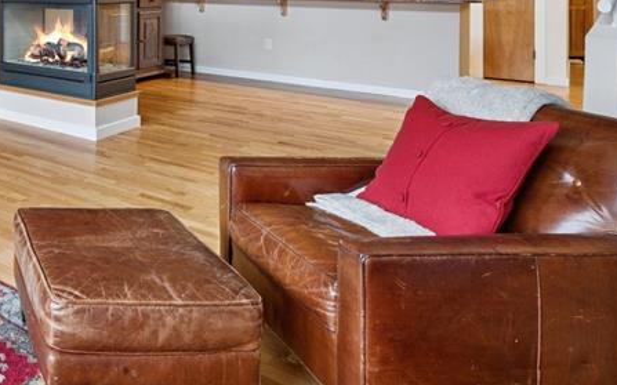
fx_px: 588
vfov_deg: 33.1
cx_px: -48
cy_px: -4
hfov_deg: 43.8
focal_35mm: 35
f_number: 11
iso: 800
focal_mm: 15
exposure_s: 1/3.33
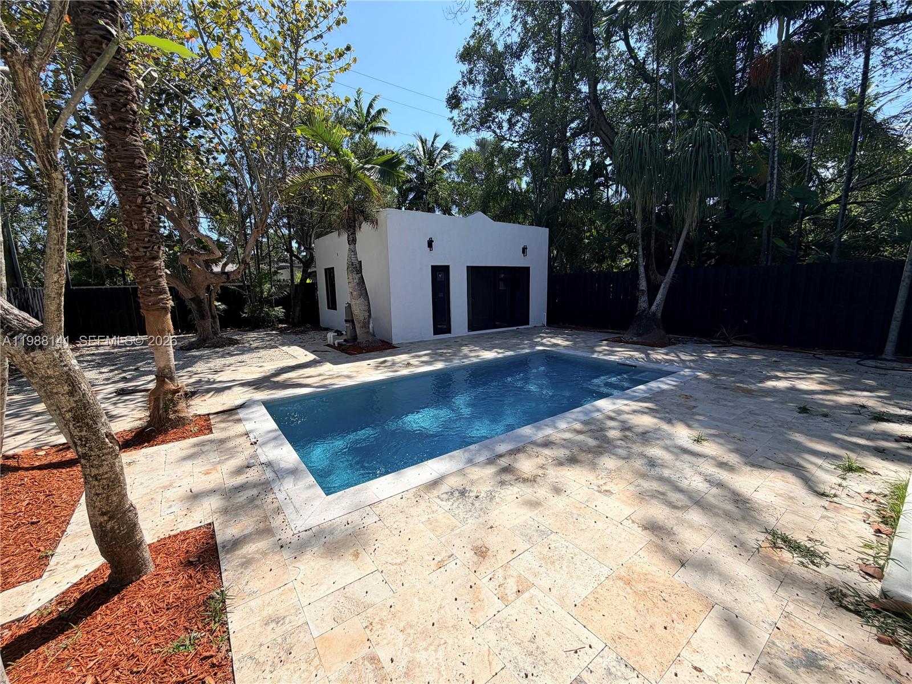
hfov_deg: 102.1
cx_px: 456
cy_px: 342
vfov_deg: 85.7
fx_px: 369
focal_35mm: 14
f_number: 2.2
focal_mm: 2.22
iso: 20
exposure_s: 1/901
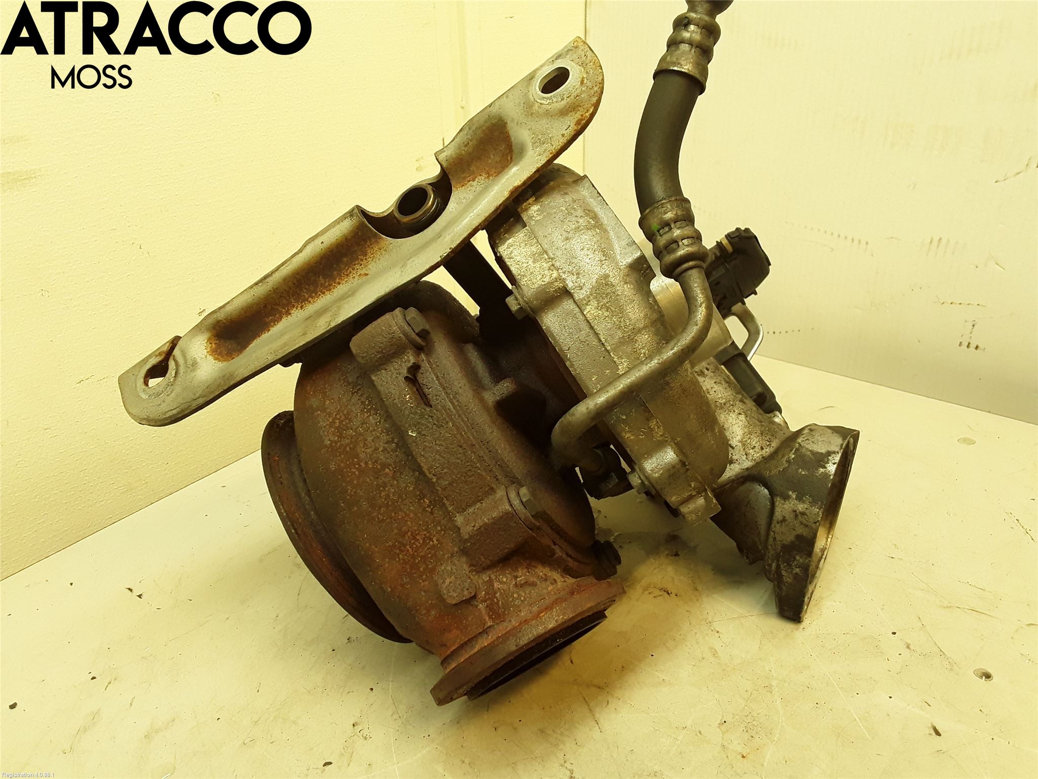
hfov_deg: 63.4
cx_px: 519
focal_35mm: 28
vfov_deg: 49.7
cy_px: 390
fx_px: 840
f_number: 1.9
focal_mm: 2.91
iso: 64
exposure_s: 1/100
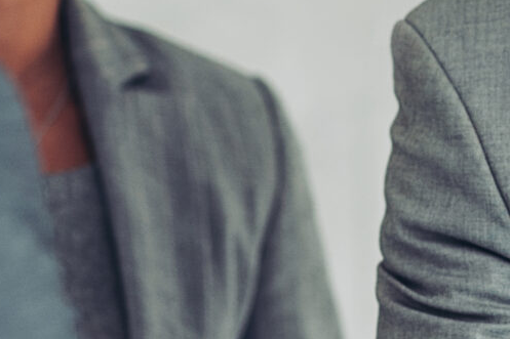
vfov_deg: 3.1
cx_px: 469
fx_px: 6203
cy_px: 83
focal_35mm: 438
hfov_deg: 4.7
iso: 400
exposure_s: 1/640
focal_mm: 85
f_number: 2
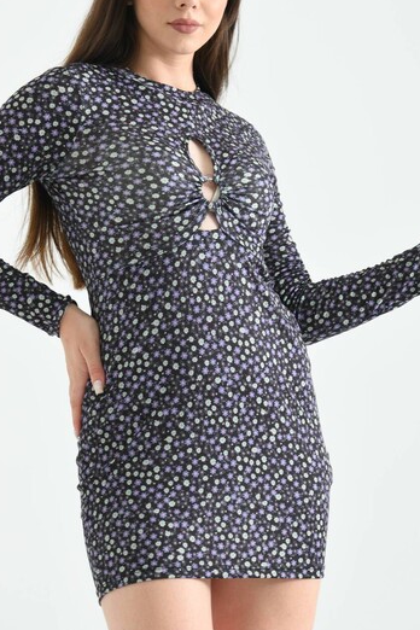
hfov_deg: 6.8
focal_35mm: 201
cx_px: 212
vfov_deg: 10.2
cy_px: 270
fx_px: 3517
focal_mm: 140
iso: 100
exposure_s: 1/125
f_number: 5.6
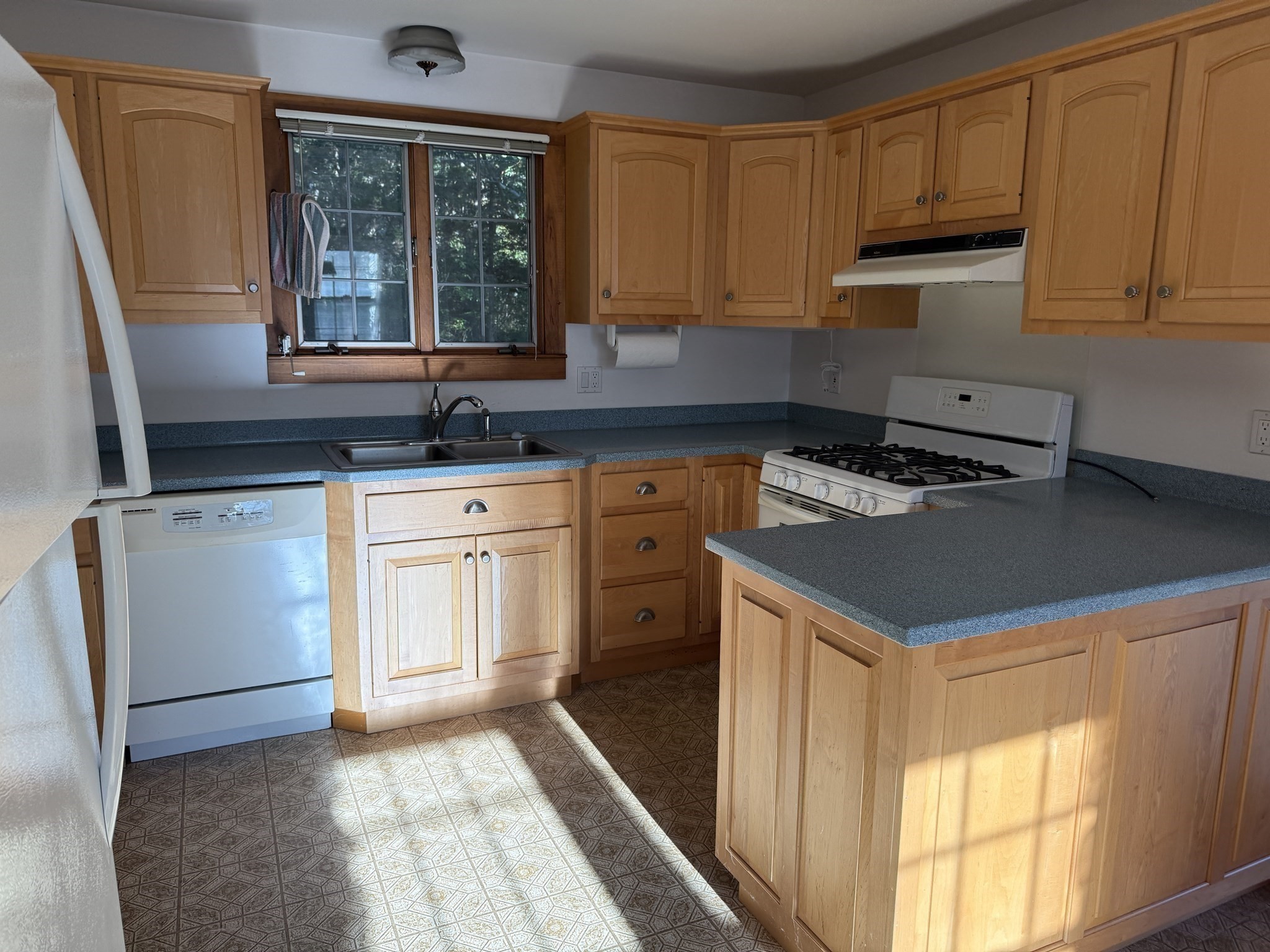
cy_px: 476
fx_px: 881
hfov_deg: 71.6
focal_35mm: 24
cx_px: 635
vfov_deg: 56.8
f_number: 1.78
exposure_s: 1/342
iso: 100
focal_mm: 6.76
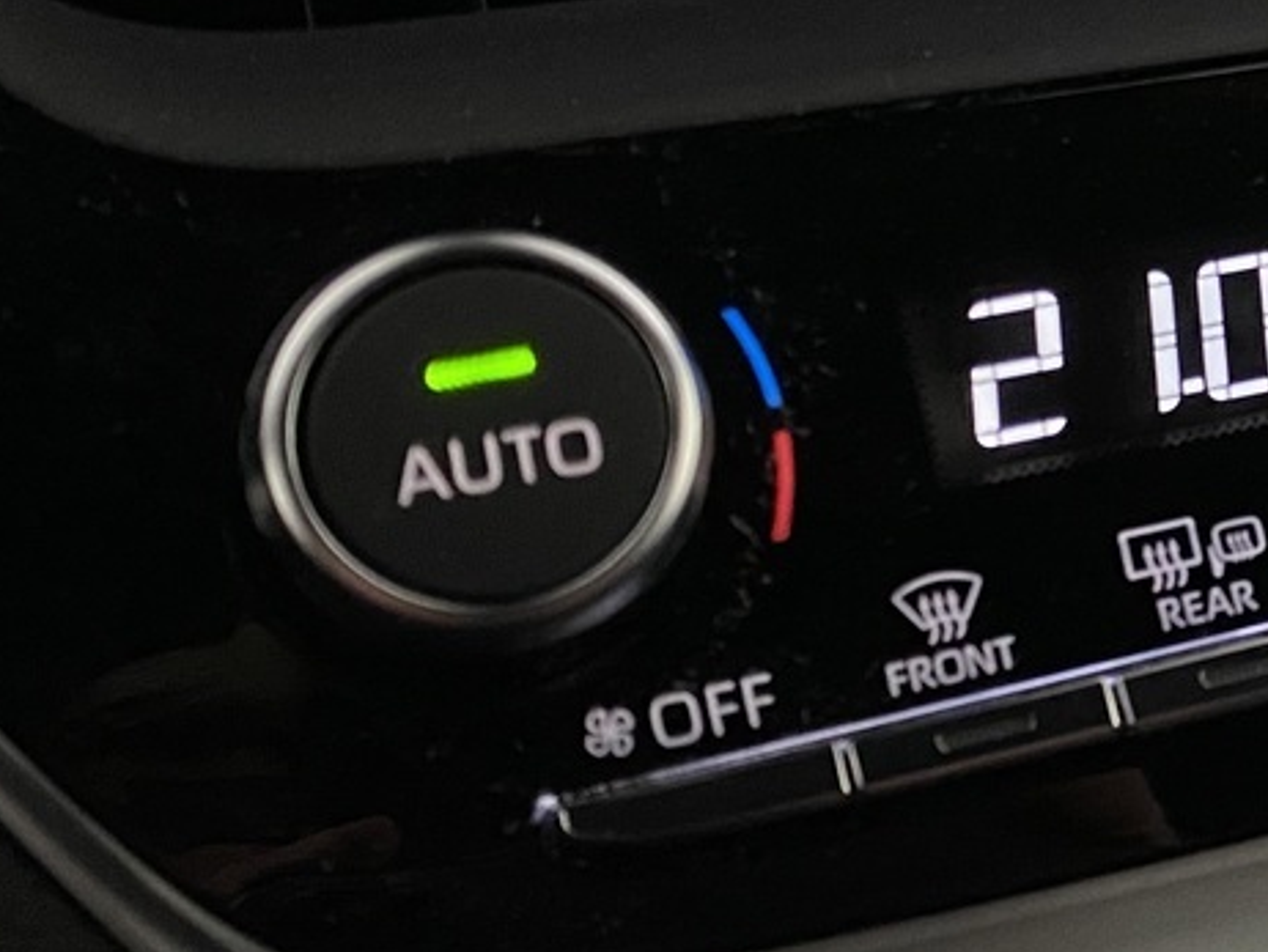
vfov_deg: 18.1
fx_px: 2969
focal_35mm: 81
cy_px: 209
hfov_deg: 22.0
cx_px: 1584
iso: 500
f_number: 1.8
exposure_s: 1/50
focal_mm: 4.25
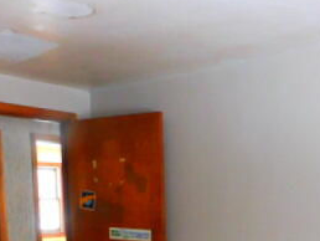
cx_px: 247
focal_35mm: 57
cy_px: 282
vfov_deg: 23.7
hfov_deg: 33.0
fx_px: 527
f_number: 3
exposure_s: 1/13
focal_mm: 4
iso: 400
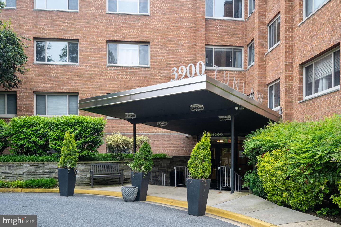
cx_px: 170
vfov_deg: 43.6
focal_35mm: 30
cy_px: 114
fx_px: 284
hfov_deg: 61.9
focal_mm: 30
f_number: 9
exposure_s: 1/40
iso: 200
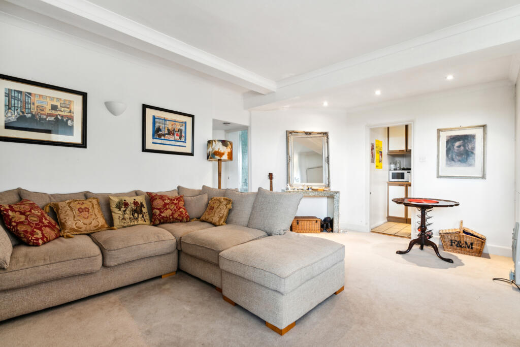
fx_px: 231
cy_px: 174
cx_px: 260
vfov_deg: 73.8
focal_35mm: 16
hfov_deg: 96.7
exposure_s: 1/2.5
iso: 400
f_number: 11
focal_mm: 16
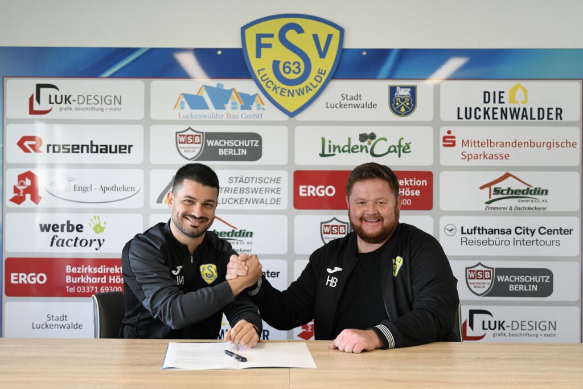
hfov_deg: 48.5
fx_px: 648
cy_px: 194
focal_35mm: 40
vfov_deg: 33.4
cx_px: 292
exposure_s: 1/500
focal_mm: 40
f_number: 2.8
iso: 2500
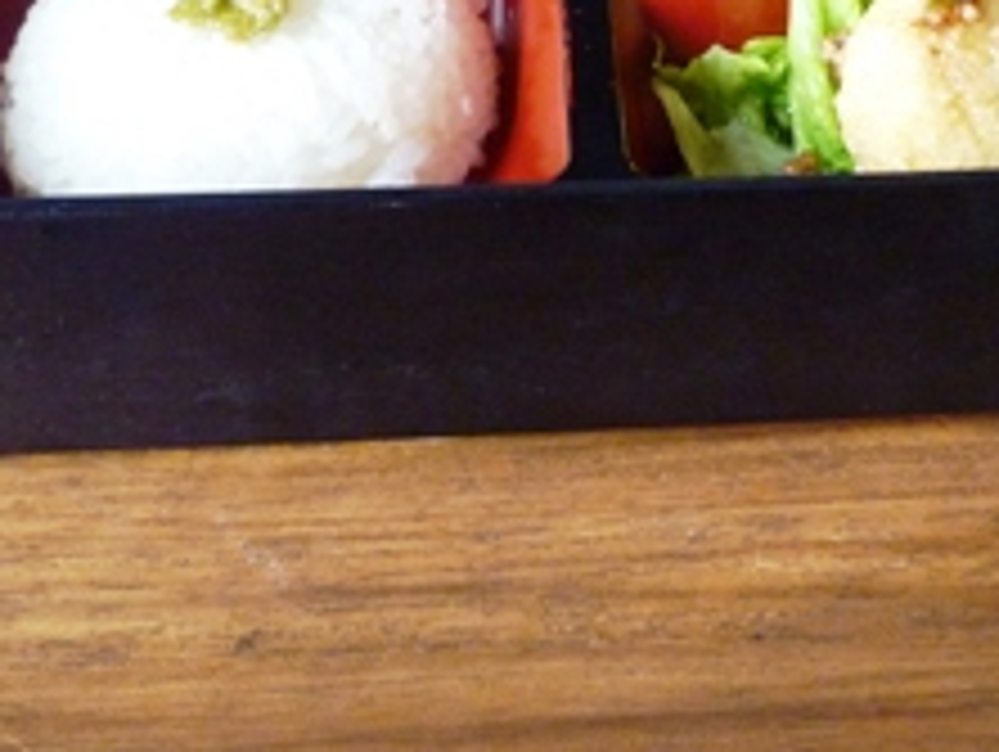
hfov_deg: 35.2
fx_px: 1560
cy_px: 63
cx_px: 648
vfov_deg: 26.1
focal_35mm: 54
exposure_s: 1/30
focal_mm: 4.4
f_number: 2.8
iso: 400
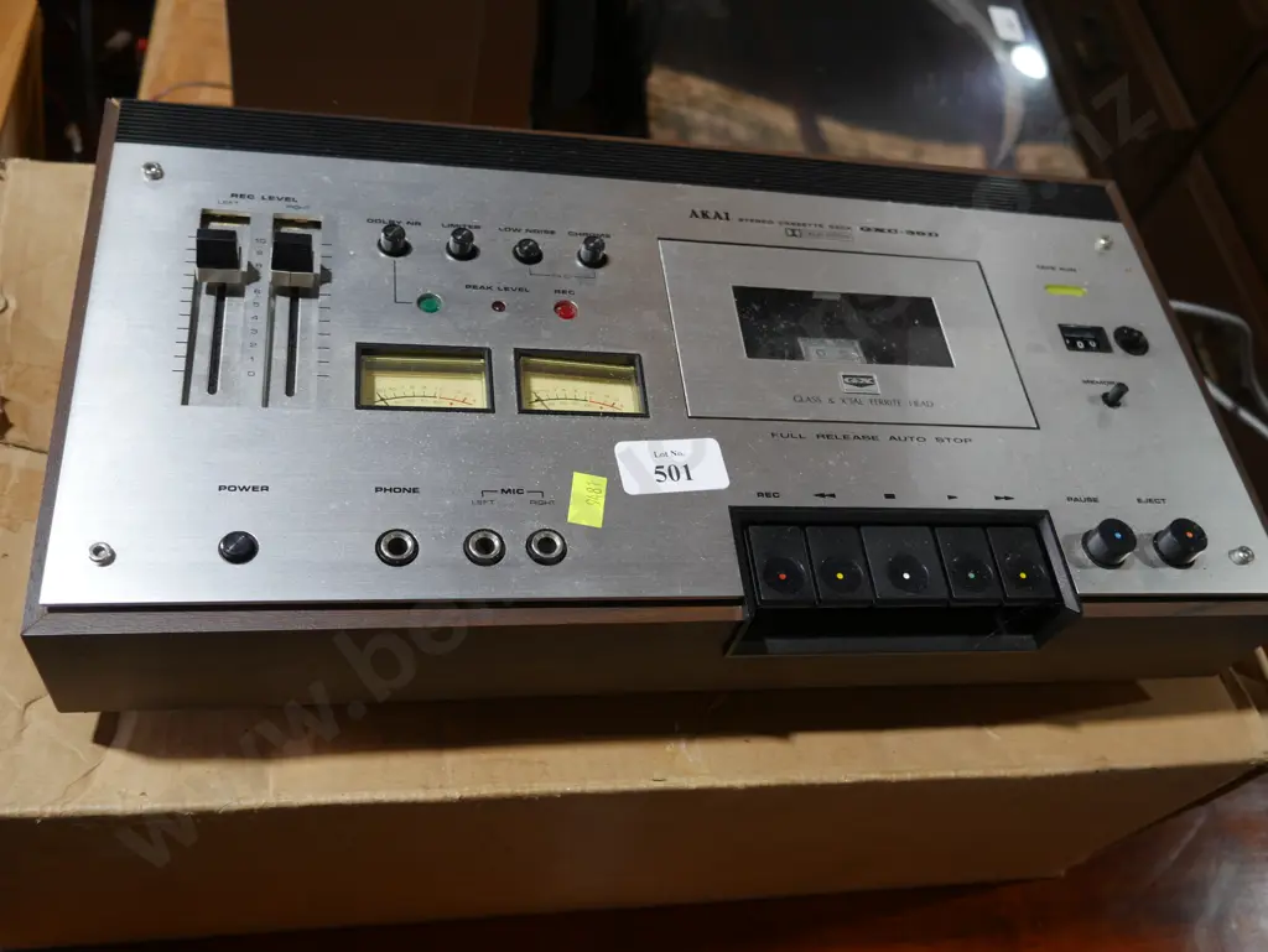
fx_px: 1173
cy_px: 476
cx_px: 634
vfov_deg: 44.2
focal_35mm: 32
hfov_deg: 56.8
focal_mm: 16
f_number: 3.6
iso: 200
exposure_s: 1/60
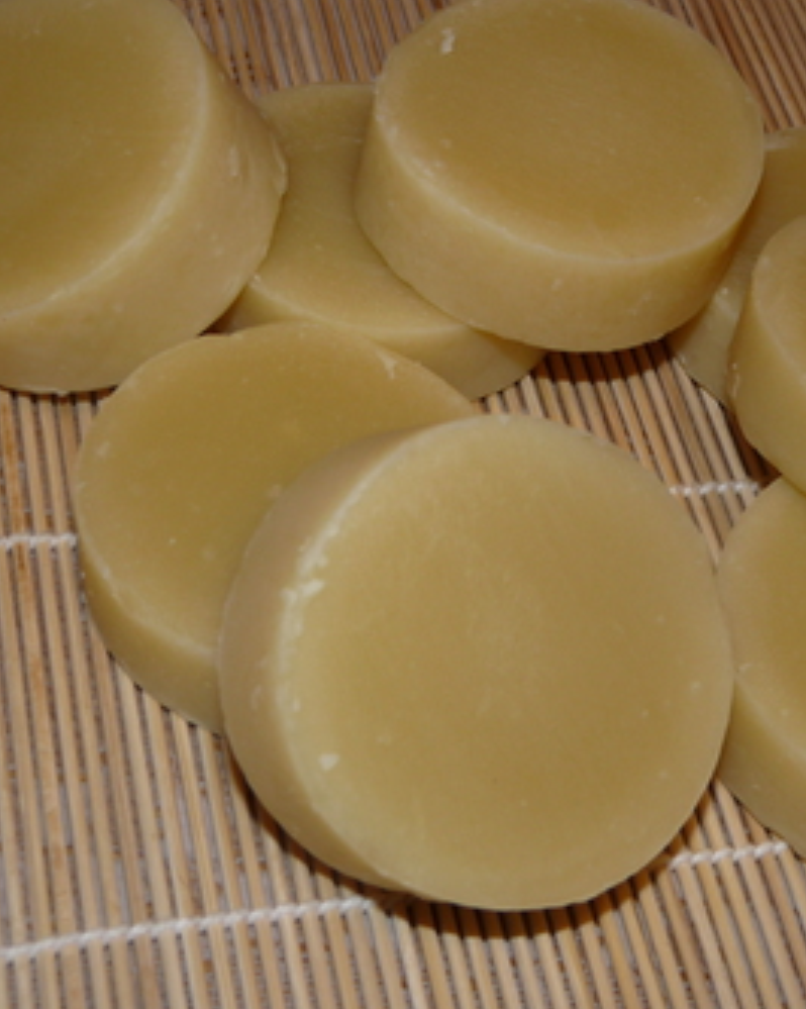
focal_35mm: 66
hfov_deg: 23.0
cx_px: 561
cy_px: 503
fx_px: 1970
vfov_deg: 28.7
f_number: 3.2
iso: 100
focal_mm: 9
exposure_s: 1/30
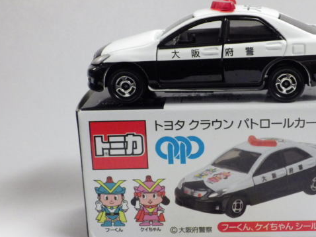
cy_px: 146
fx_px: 721
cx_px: 202
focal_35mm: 79
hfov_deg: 24.6
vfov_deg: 18.6
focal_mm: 10.7
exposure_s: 1/50
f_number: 4
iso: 800
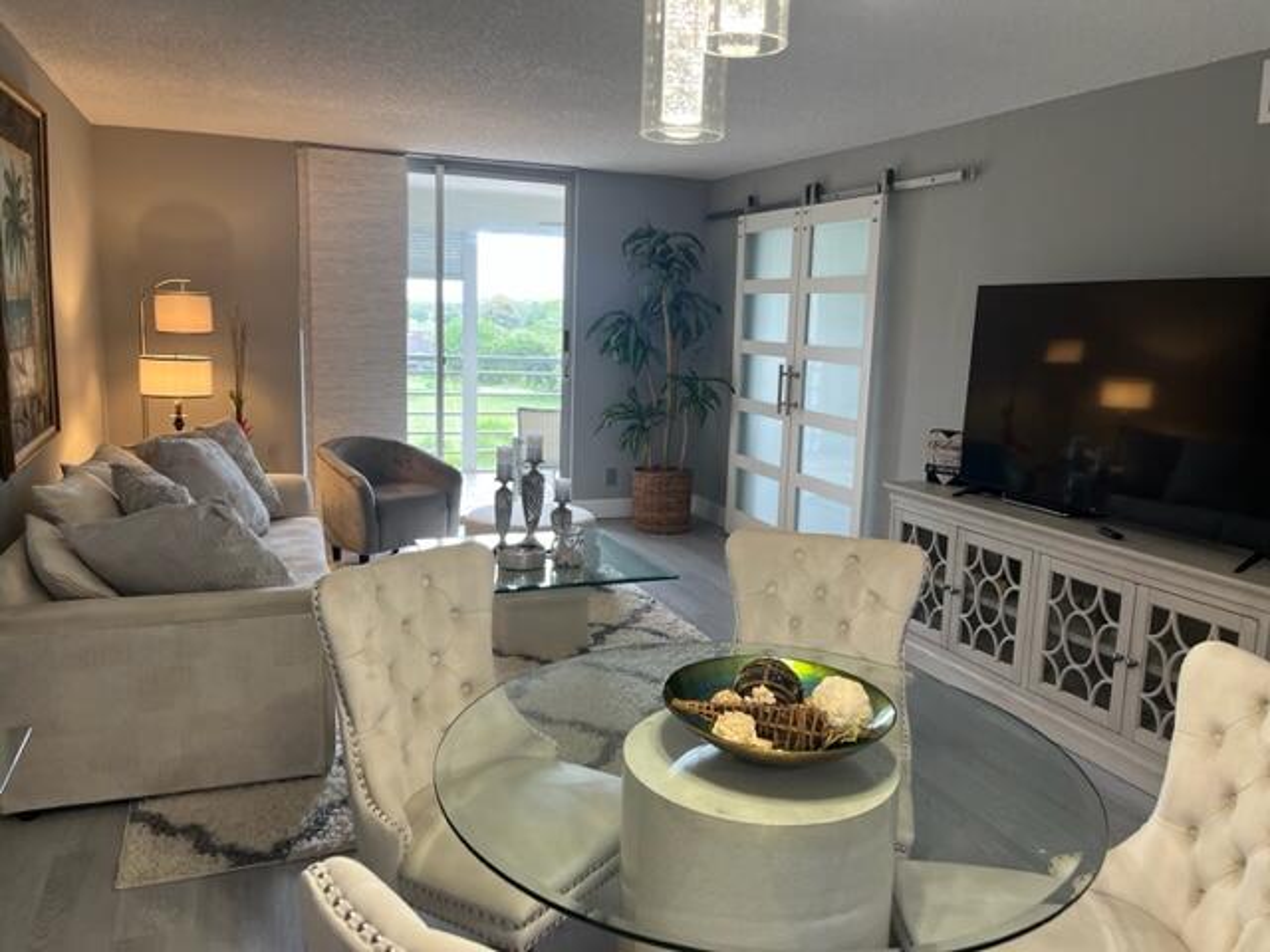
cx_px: 635
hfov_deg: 67.3
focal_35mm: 26
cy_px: 476
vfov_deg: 53.1
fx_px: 954
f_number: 1.6
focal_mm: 5.1
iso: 125
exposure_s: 1/120
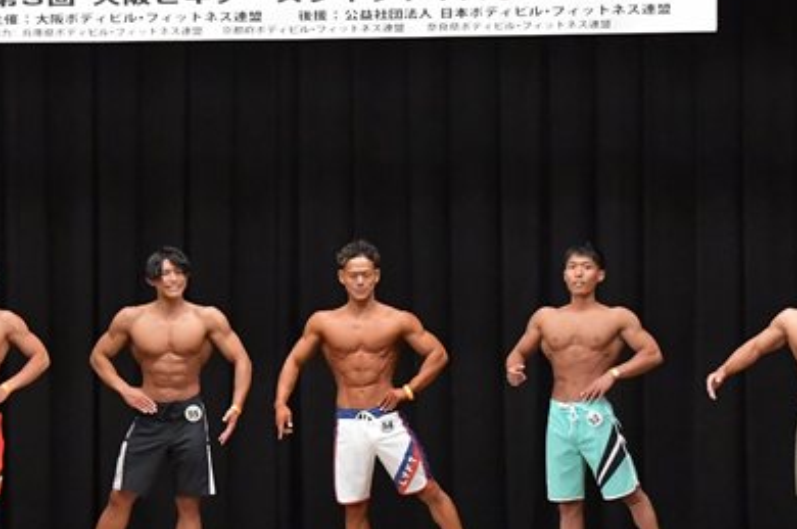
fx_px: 4091
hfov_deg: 11.1
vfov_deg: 7.4
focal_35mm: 185
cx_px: 289
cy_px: 364
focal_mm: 62
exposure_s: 1/400
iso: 6400
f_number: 5.6
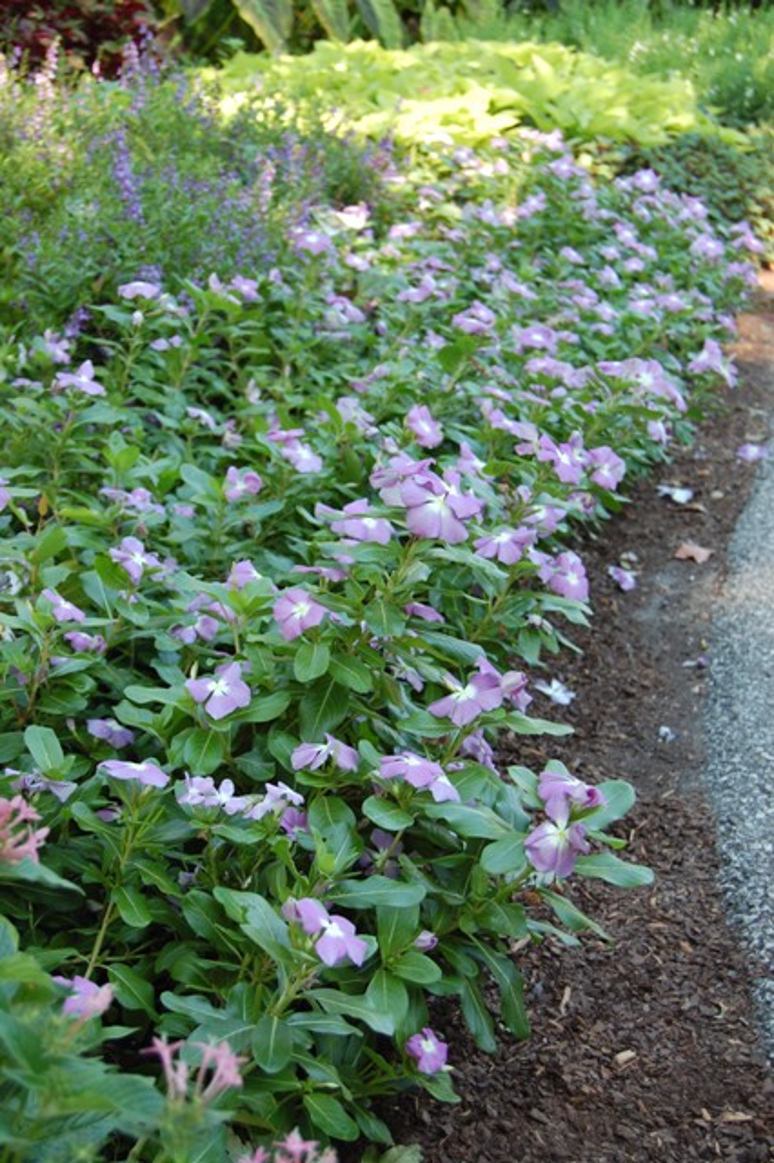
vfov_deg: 37.9
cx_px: 387
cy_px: 582
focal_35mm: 52
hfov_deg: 25.7
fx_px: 1695
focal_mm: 35
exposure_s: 1/125
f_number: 5.6
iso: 400
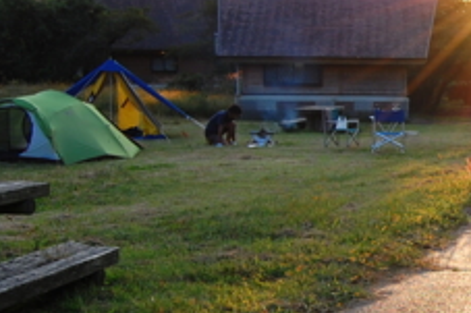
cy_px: 149
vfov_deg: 17.9
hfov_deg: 24.4
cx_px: 554
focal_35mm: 76
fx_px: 994
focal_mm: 18
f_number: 5
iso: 200
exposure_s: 1/200
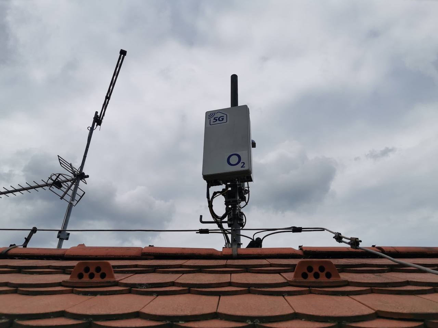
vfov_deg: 51.4
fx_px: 342
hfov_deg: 65.3
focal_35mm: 27
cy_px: 164
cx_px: 219
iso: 50
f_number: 1.6
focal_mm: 5.56
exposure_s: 1/9009
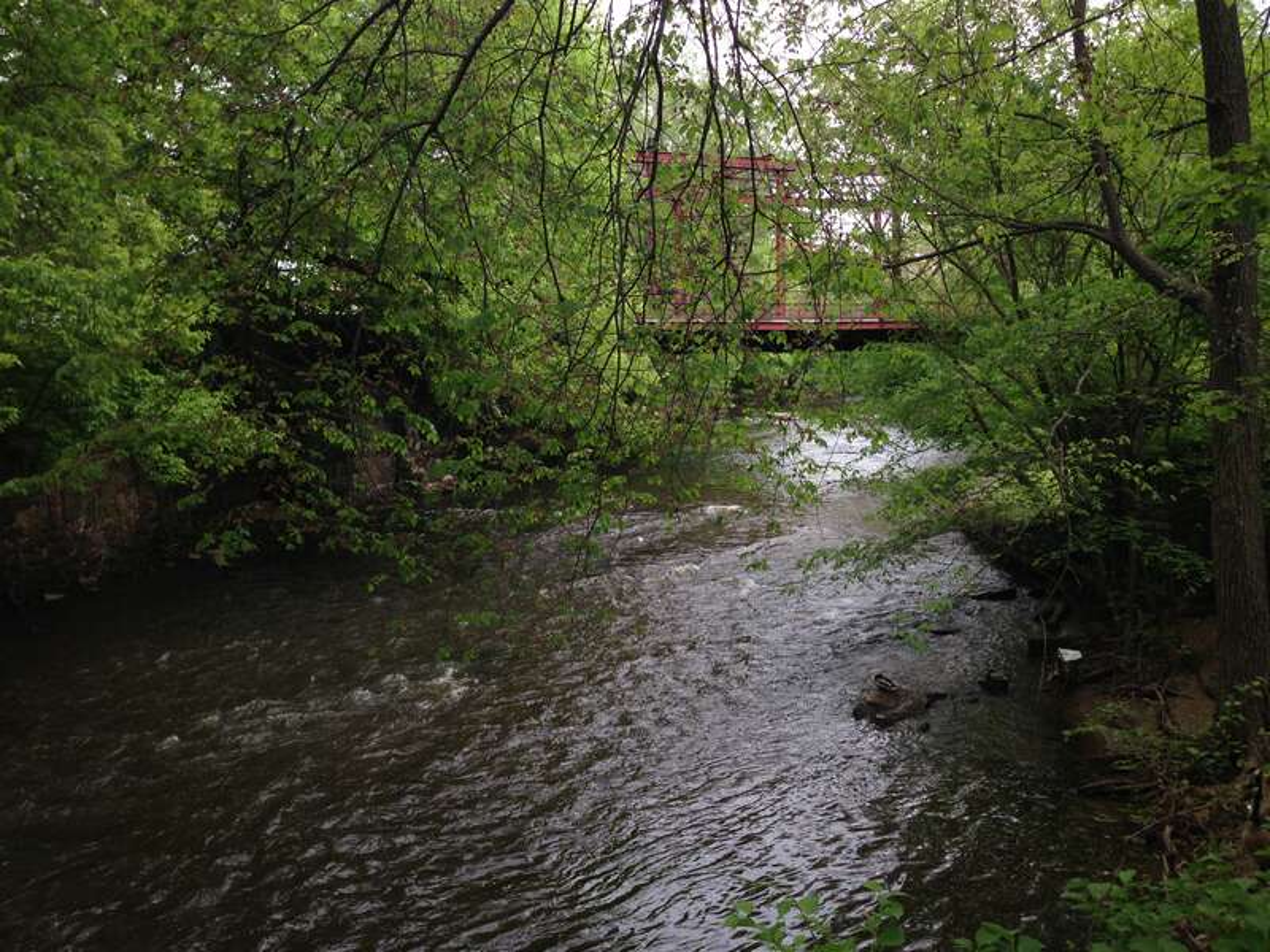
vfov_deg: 42.9
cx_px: 635
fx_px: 1211
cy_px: 476
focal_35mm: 33
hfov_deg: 55.4
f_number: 2.4
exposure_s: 1/228
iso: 50
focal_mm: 4.13
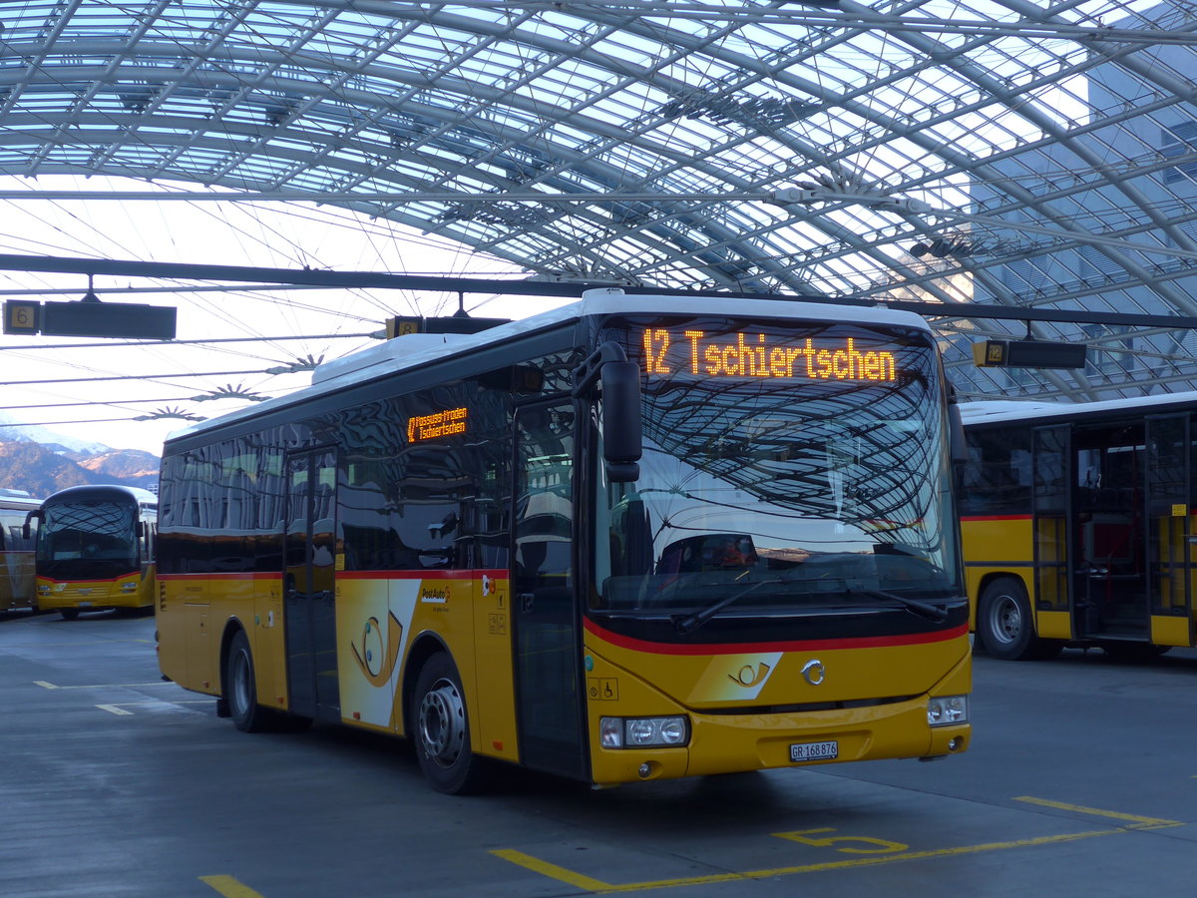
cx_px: 598
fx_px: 1798
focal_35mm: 52
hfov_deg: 36.8
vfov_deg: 28.0
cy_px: 449
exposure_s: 1/80
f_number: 3.3
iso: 80
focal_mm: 10.7
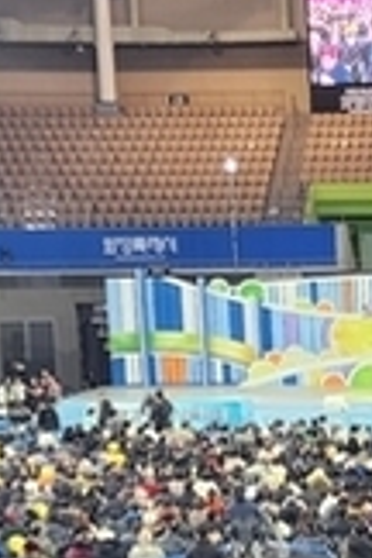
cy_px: 508
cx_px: 462
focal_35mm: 100
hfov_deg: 13.3
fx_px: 1550
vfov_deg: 20.0
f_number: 1.8
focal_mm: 6.4
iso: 125
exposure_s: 1/120
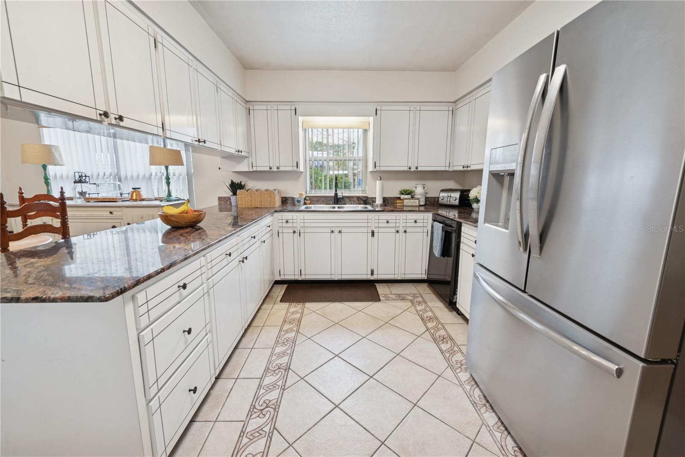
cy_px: 228
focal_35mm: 14
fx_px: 266
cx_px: 342
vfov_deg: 81.2
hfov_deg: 104.2
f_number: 9
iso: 400
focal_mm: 14
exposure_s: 1/20
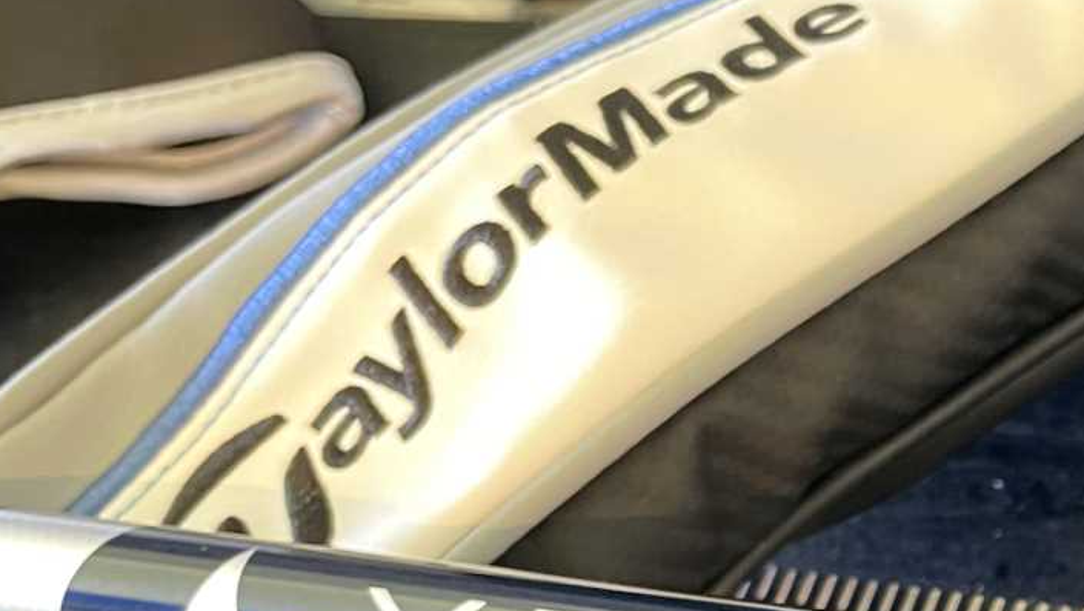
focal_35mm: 75
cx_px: 1128
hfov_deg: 26.4
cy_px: 766
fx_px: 2156
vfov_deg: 15.4
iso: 500
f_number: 1.6
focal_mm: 4.2
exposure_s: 1/50
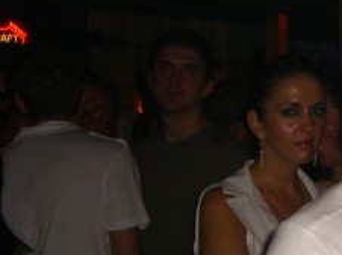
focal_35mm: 101
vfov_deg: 14.6
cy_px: 175
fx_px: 997
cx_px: 393
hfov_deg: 18.6
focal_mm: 7.9
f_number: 2.8
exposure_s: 1/60
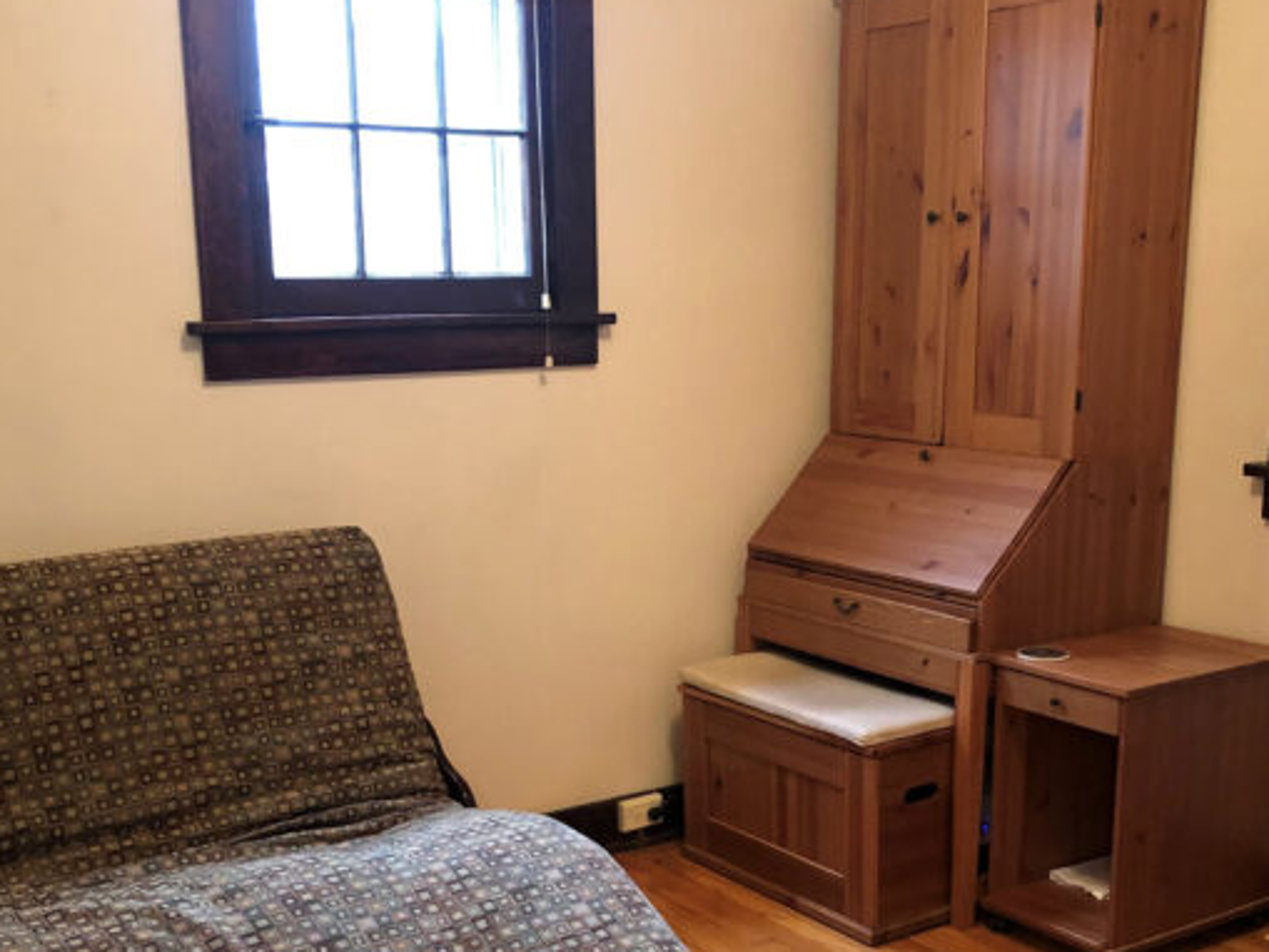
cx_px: 641
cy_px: 665
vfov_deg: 32.5
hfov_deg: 42.9
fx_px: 1613
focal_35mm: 44
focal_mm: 3.99
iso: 100
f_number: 1.8
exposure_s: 1/12
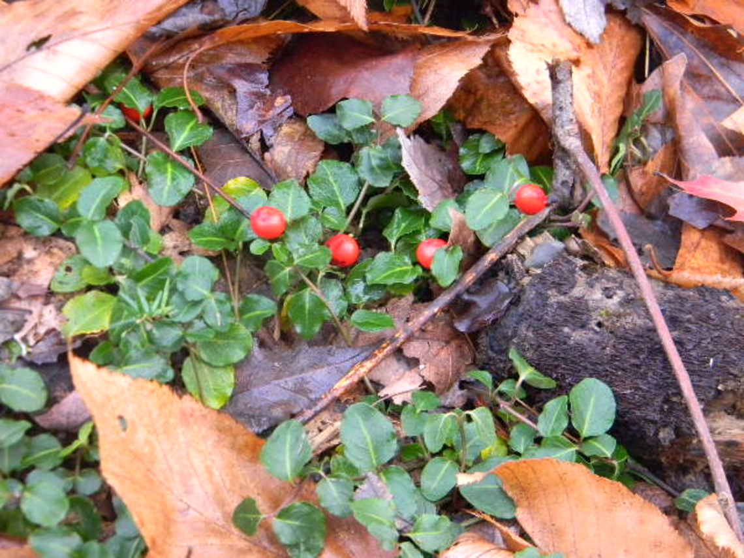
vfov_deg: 17.8
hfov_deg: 23.6
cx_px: 372
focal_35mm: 83
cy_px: 279
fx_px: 1784
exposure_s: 1/13.7
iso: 400
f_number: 4.5
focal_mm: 15.1
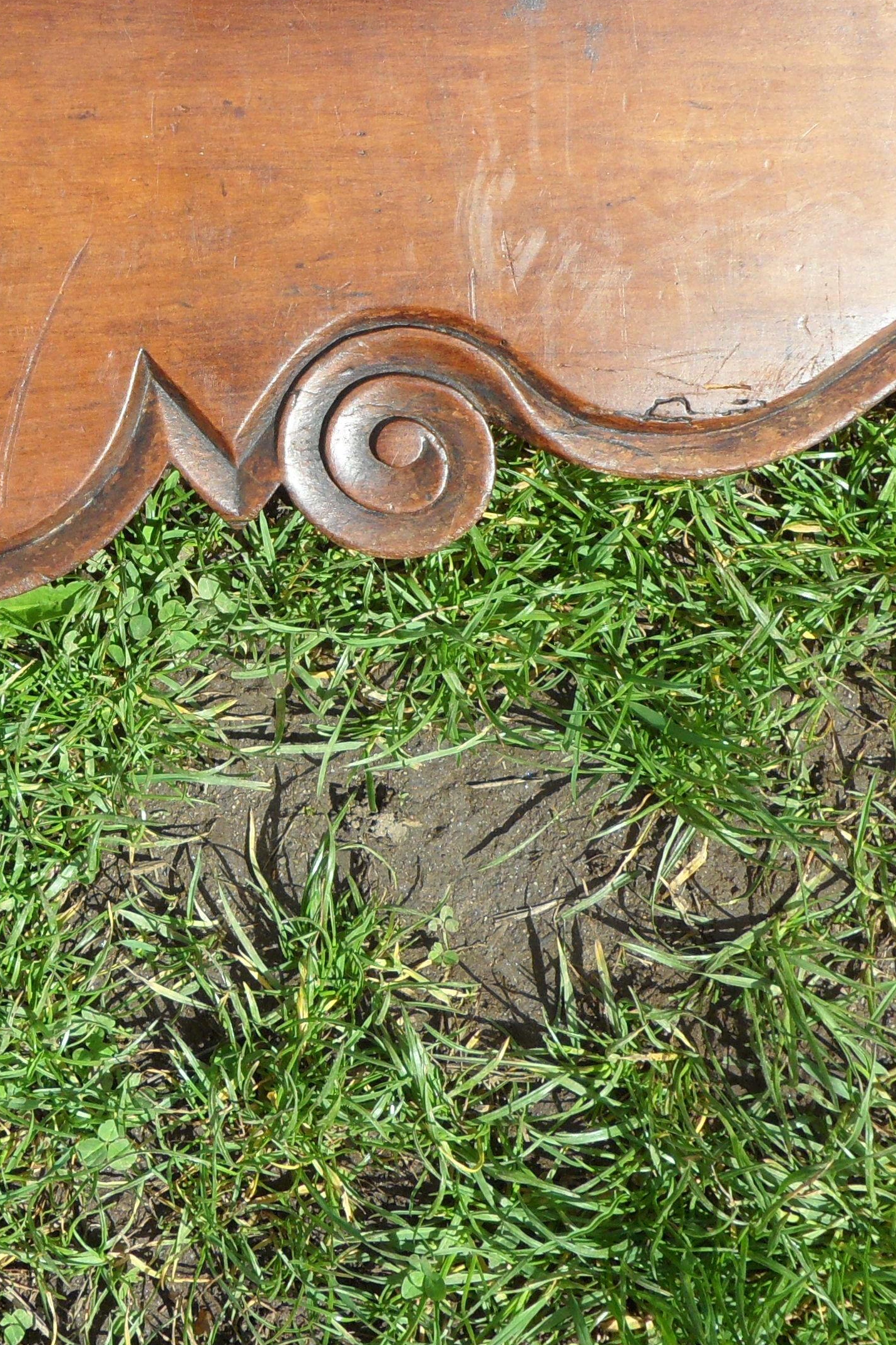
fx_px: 2315
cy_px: 422
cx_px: 112
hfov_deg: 21.5
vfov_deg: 32.1
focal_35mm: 62
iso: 80
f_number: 3.7
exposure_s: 1/500
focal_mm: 5.7
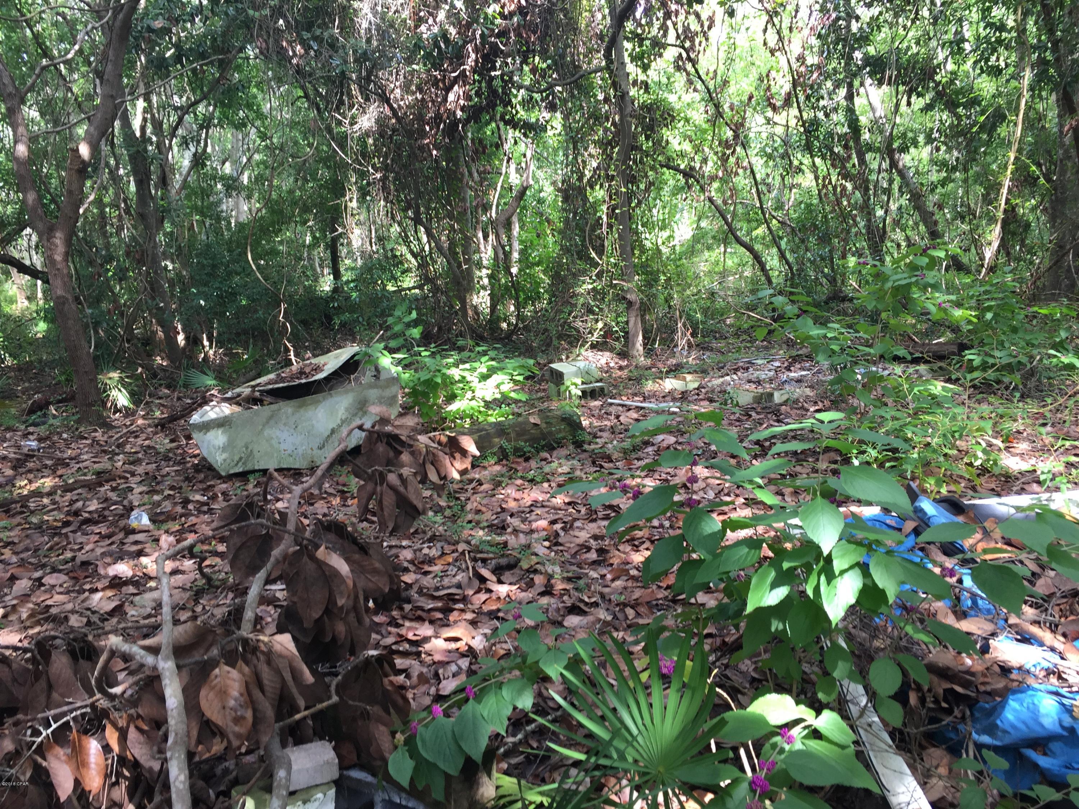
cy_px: 404
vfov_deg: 48.2
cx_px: 540
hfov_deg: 61.7
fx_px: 904
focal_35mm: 29
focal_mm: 4.15
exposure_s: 1/60
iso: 40
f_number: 2.2
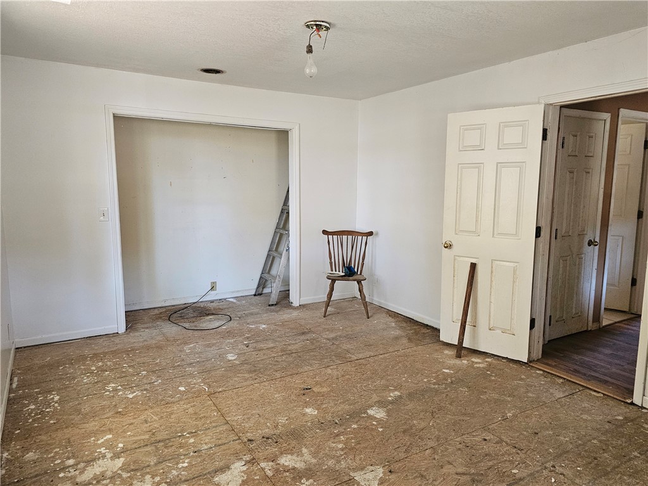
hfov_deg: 74.0
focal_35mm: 23
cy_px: 243
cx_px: 324
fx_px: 430
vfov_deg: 58.8
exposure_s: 1/244
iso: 800
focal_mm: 6.3
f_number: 1.7
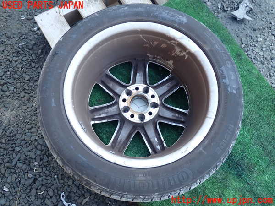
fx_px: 238
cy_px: 103
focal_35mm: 30
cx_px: 138
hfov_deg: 60.0
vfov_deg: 46.8
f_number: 2.3
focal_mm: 5.4
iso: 100
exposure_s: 1/60
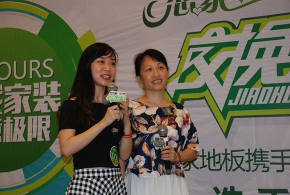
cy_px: 98
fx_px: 581
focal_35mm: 72
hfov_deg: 28.0
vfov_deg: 19.0
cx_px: 145
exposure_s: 1/60
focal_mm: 48
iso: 800
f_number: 4.8
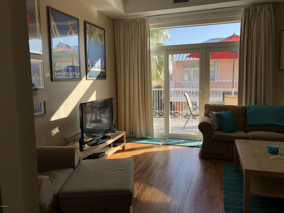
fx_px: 230
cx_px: 142
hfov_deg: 63.4
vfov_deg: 49.7
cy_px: 106
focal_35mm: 28
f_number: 1.8
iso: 20
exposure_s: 1/279
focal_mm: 3.99
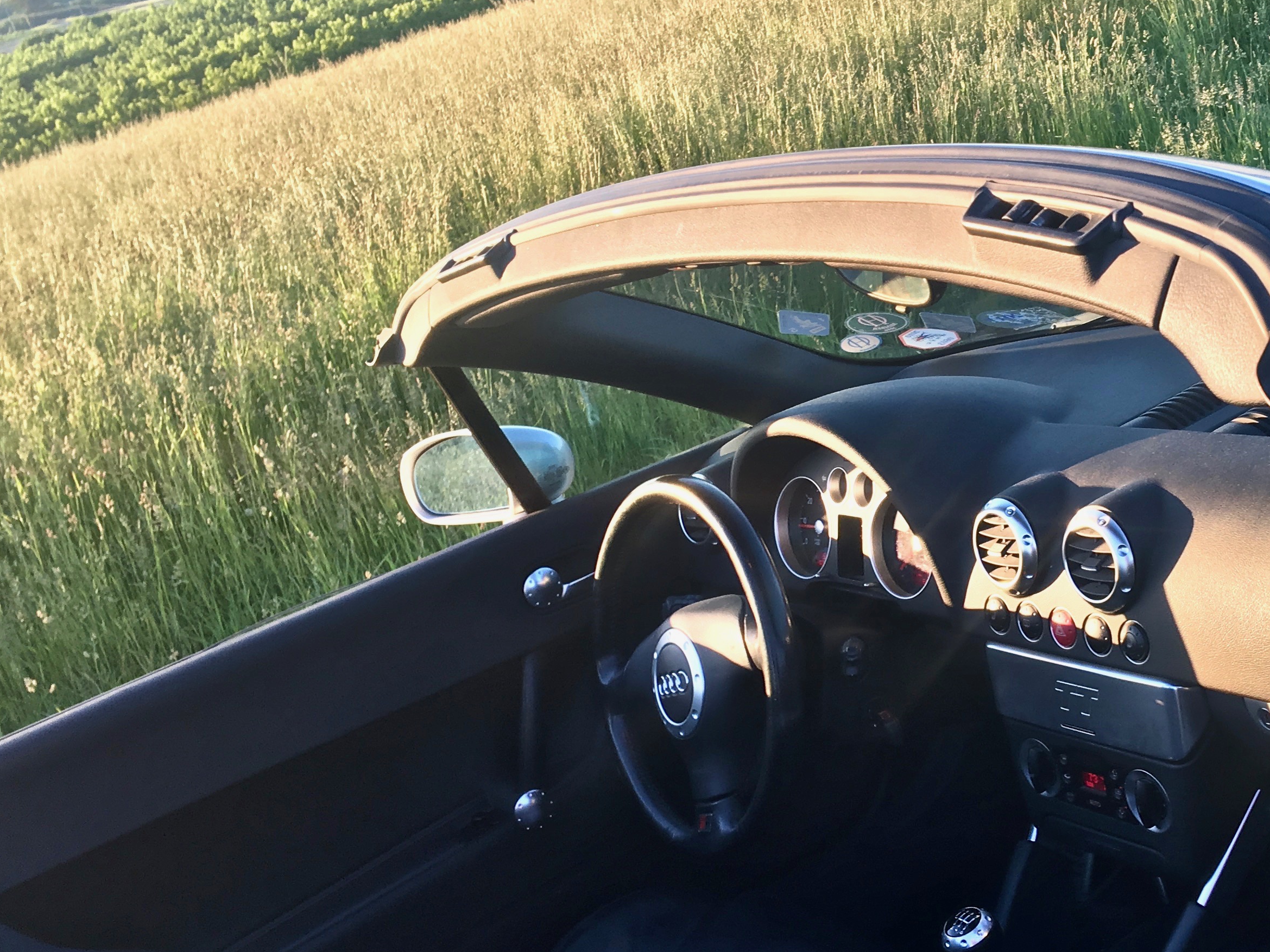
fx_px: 1834
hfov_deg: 37.3
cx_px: 945
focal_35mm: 50
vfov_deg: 29.1
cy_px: 474
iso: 25
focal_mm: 4.15
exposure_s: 1/120
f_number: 2.2
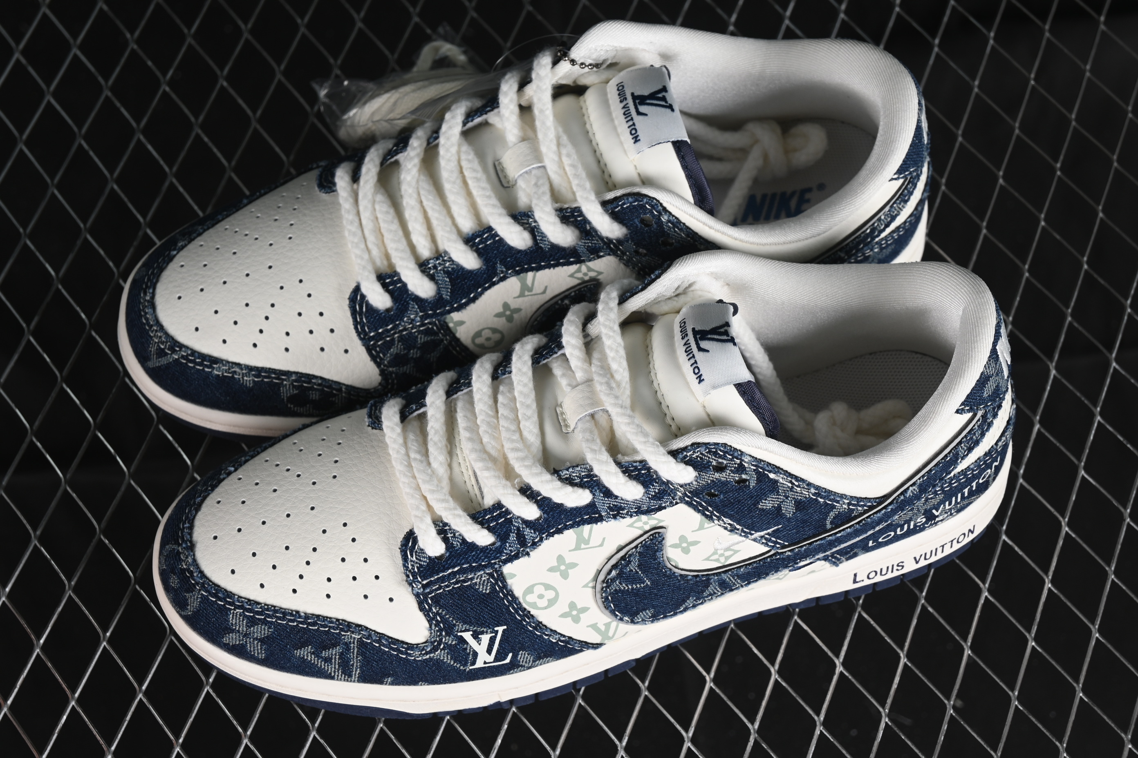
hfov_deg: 27.0
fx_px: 2371
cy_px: 379
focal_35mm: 75
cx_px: 569
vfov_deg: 18.2
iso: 160
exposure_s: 1/80
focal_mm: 50
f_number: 7.1
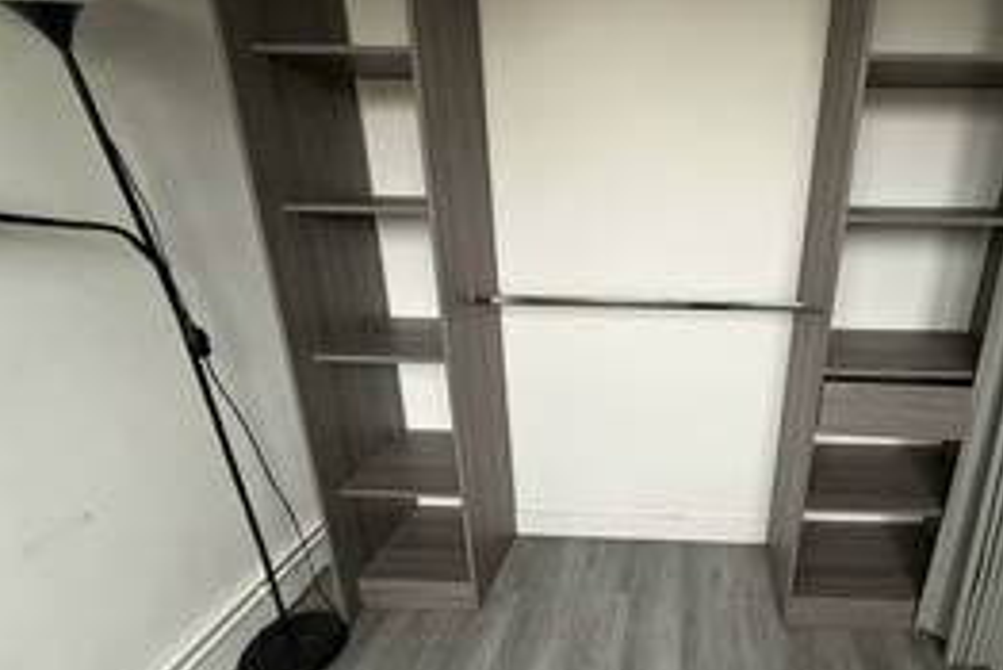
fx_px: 558
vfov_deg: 61.9
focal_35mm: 20
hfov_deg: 80.7
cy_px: 360
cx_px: 681
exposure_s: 1/67
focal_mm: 2.22
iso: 320
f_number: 2.2
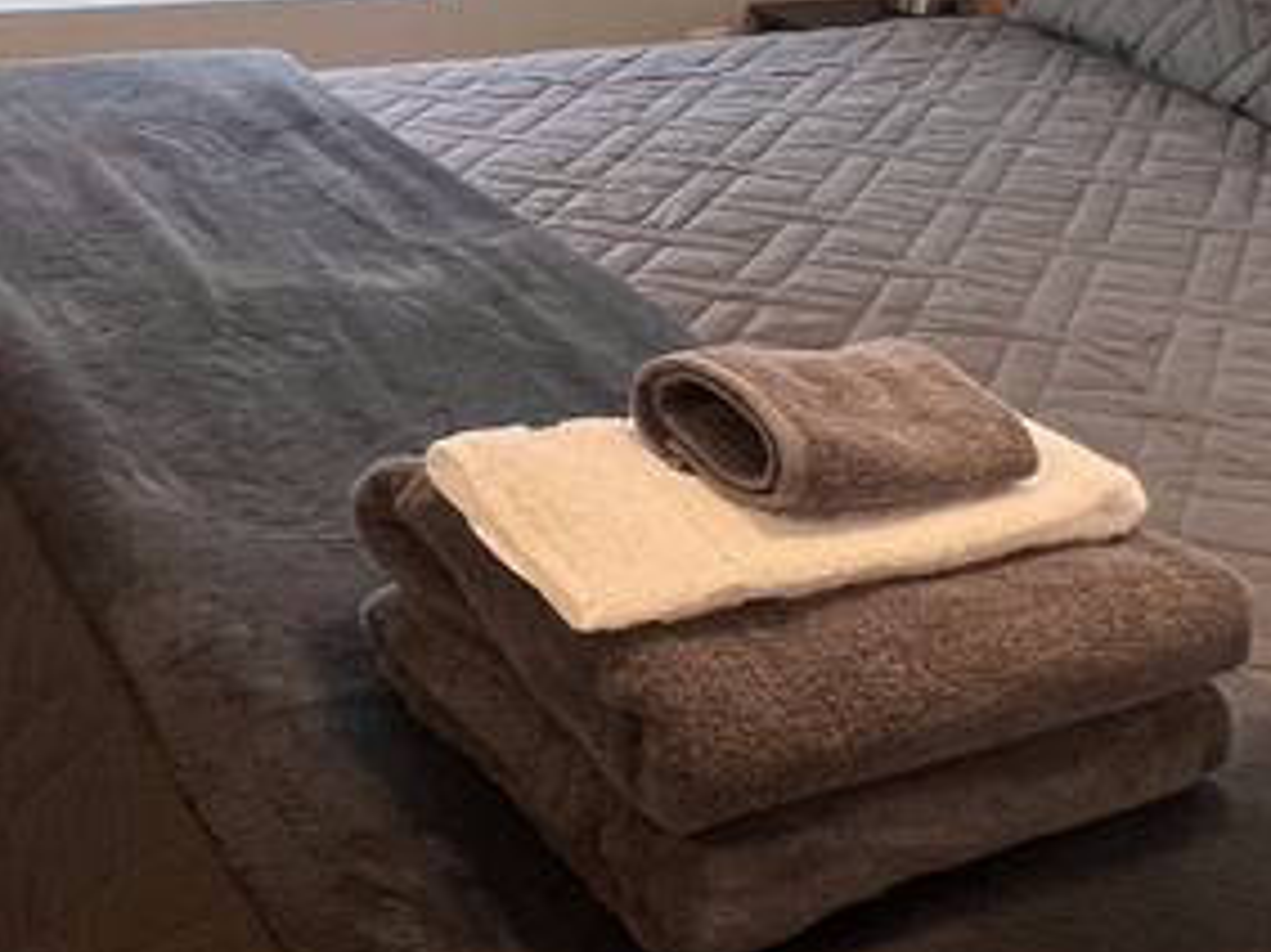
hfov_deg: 39.6
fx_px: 1725
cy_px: 229
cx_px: 355
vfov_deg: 30.3
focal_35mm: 47
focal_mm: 1.57
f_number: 1.8
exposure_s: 1/60
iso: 250
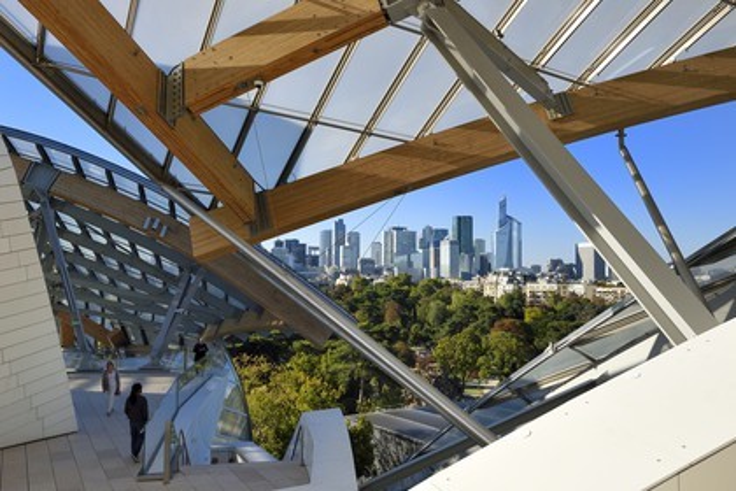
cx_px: 368
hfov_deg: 58.7
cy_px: 246
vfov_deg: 41.1
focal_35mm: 32
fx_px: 654
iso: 200
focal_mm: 32
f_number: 13
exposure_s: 1/200
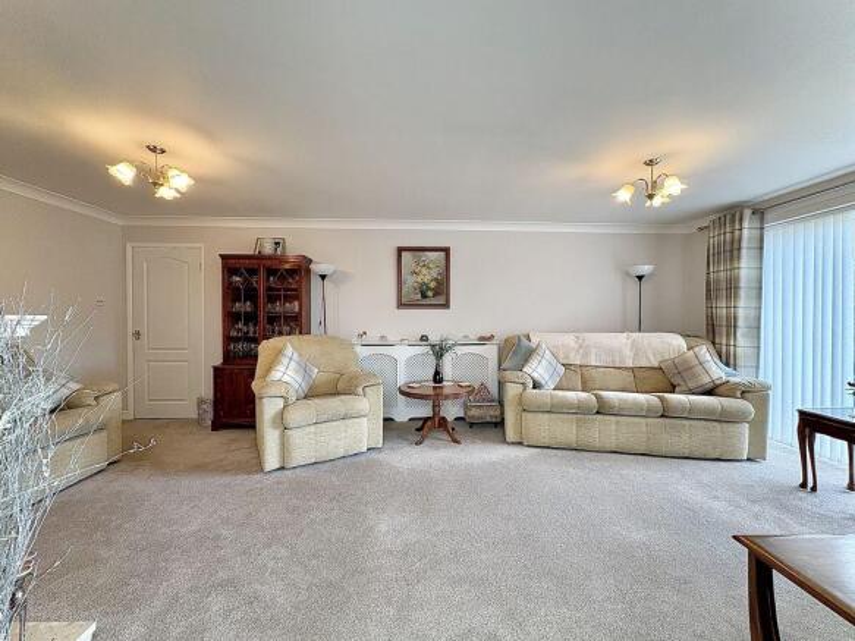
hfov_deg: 102.1
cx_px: 428
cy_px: 320
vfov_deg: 85.7
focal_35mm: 14
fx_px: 346
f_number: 2.2
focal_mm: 2.22
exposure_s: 1/50
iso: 125
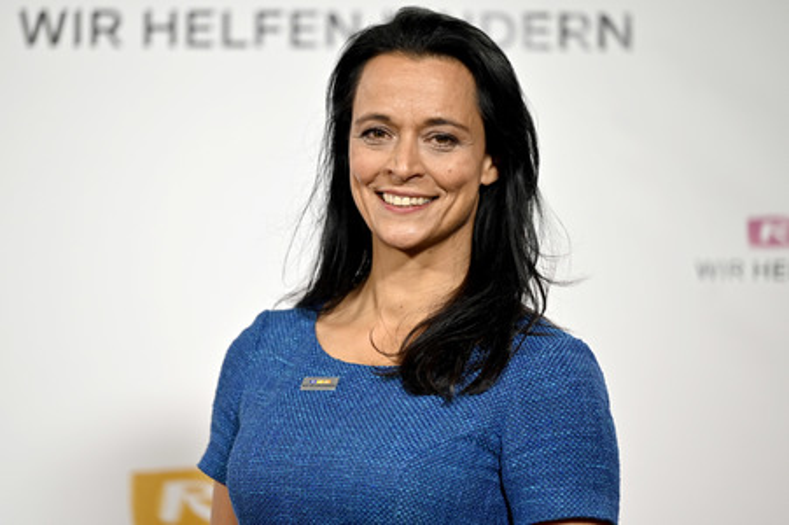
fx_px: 3504
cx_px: 394
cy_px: 262
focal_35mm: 160
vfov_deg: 8.6
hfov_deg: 12.8
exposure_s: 1/200
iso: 500
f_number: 2.8
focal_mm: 160
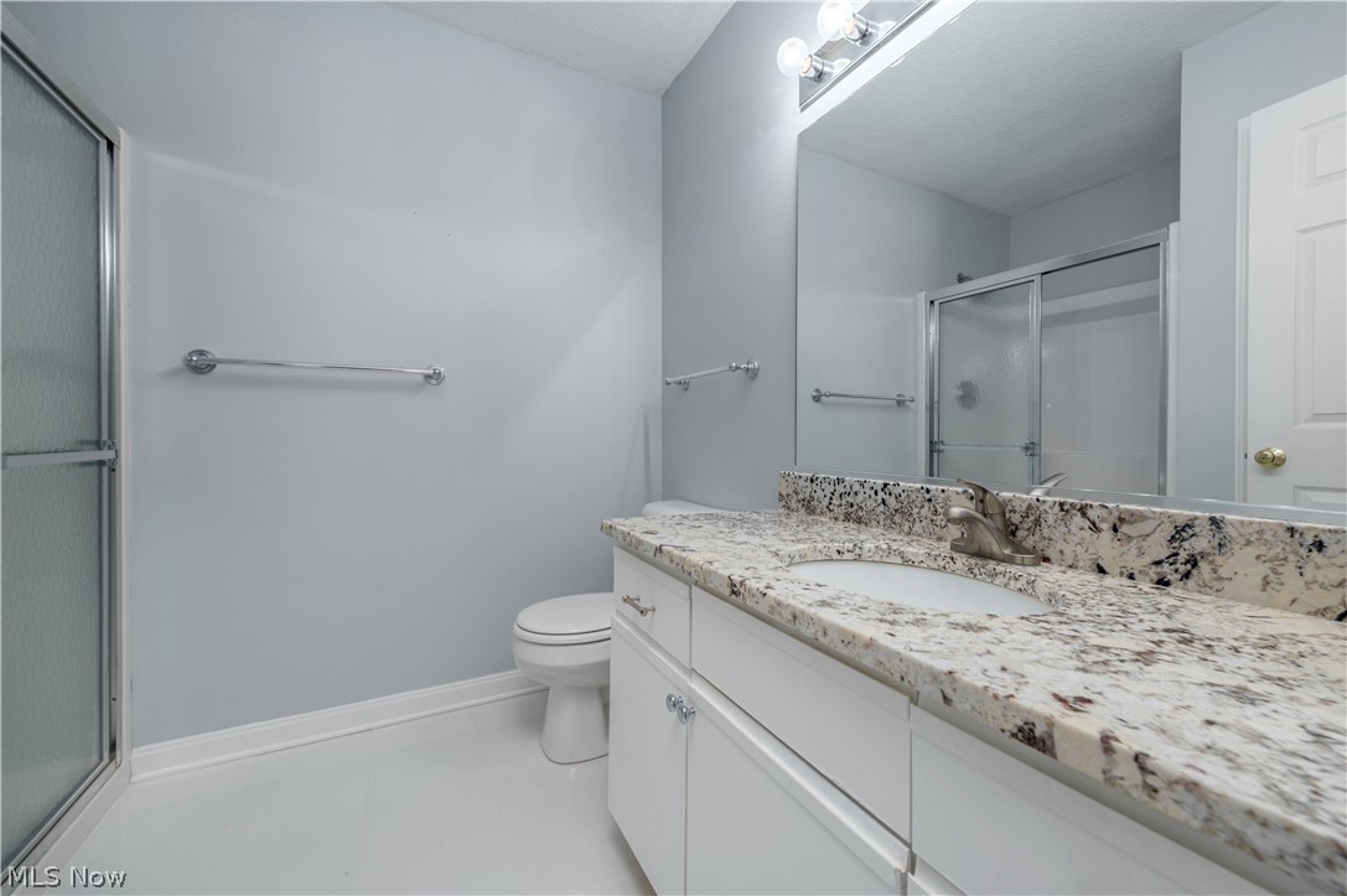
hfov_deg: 104.3
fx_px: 523
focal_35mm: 14
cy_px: 448
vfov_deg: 81.1
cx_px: 674
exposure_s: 1/60
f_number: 8
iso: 320
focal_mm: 14
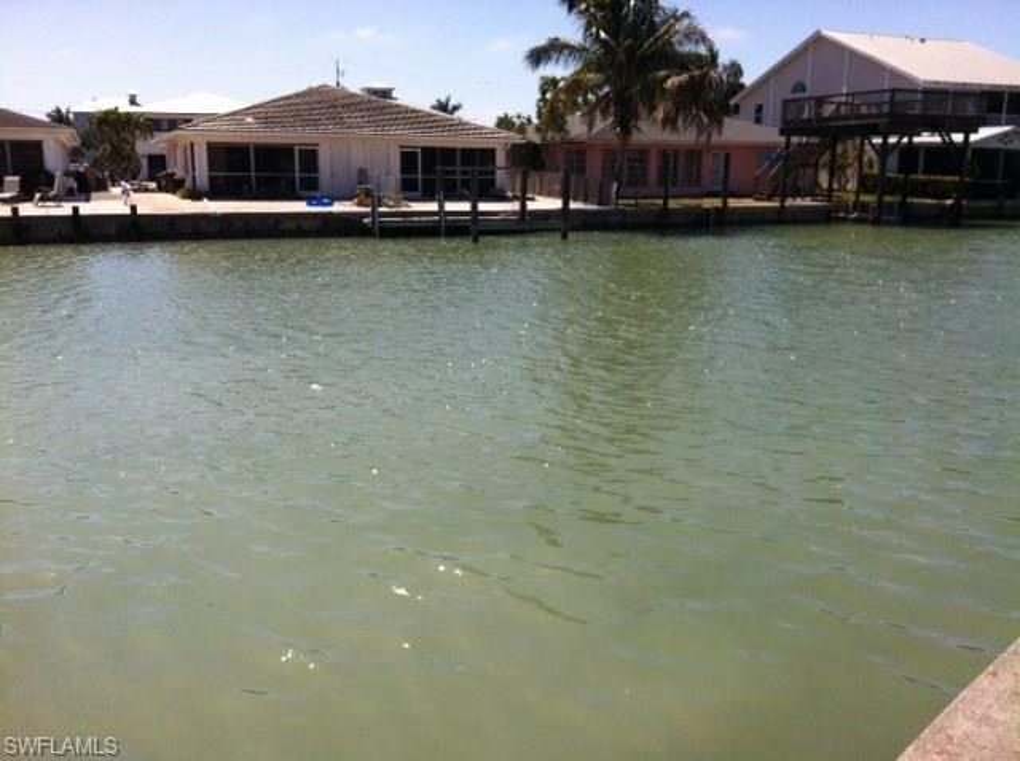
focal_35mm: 35
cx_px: 510
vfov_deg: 40.6
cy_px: 380
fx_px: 1030
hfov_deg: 52.7
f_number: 2.8
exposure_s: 1/2066
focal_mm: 3.85
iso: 80
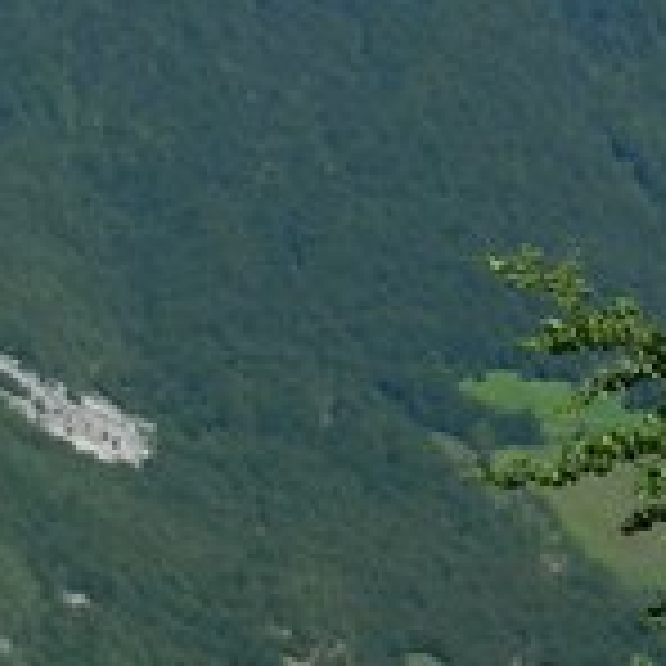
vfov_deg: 12.1
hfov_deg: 12.3
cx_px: 567
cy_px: -126
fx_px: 3069
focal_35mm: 141
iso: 160
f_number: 4.5
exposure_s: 1/800
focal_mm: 4
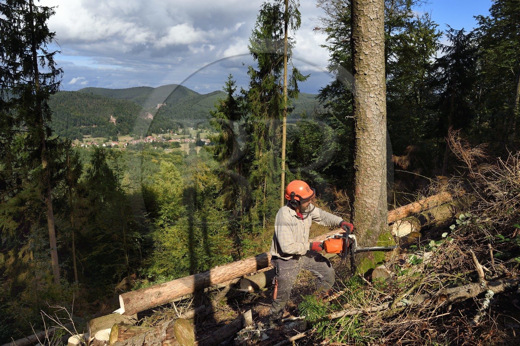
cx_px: 260
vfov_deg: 46.3
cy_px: 173
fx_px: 404
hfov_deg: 65.5
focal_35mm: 28
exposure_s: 1/320
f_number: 13
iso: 250
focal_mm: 28
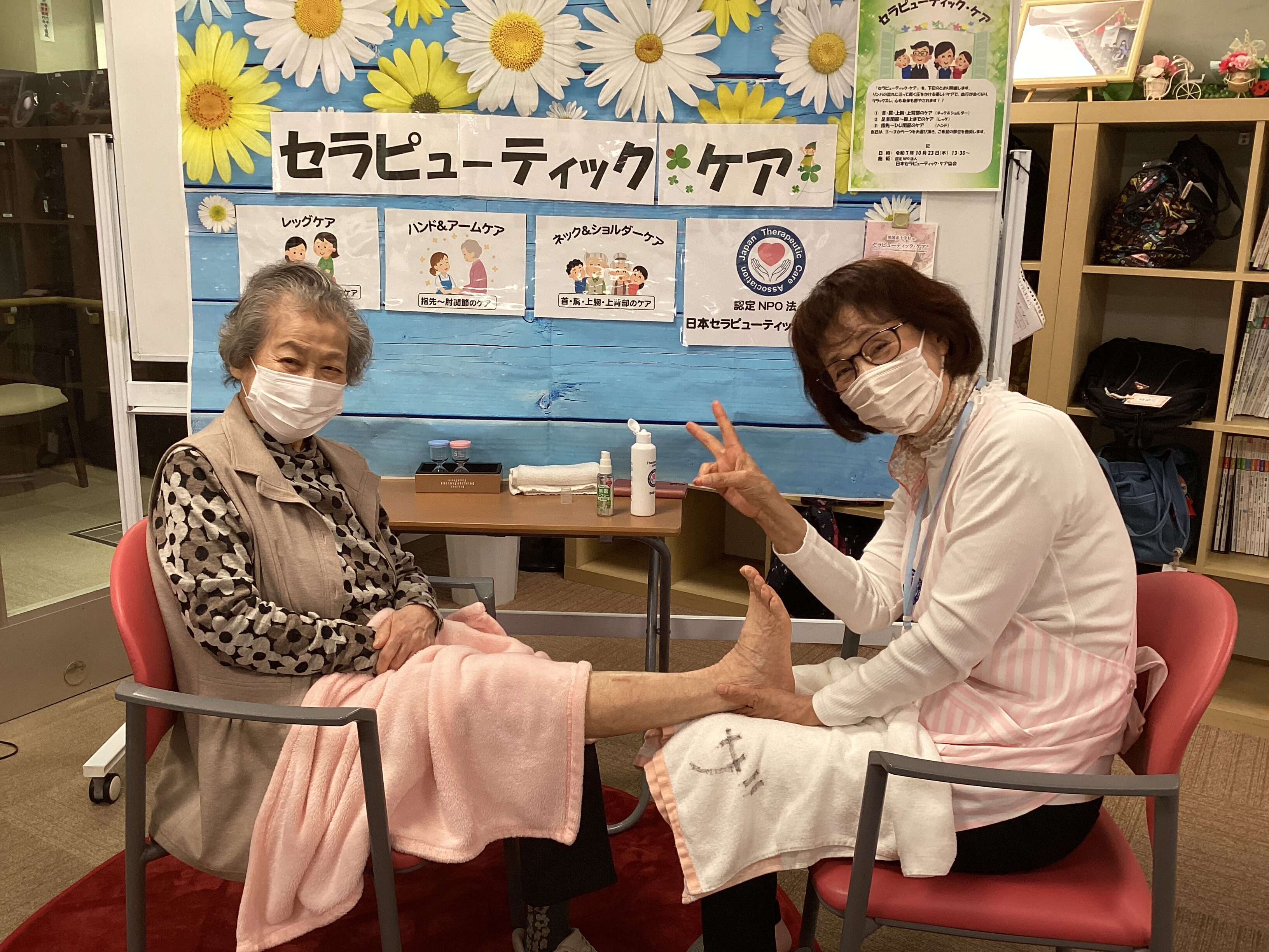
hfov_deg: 58.4
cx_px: 634
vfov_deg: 45.4
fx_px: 1136
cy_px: 476
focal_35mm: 31
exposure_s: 1/50
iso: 80
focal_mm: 3.3
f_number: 2.4
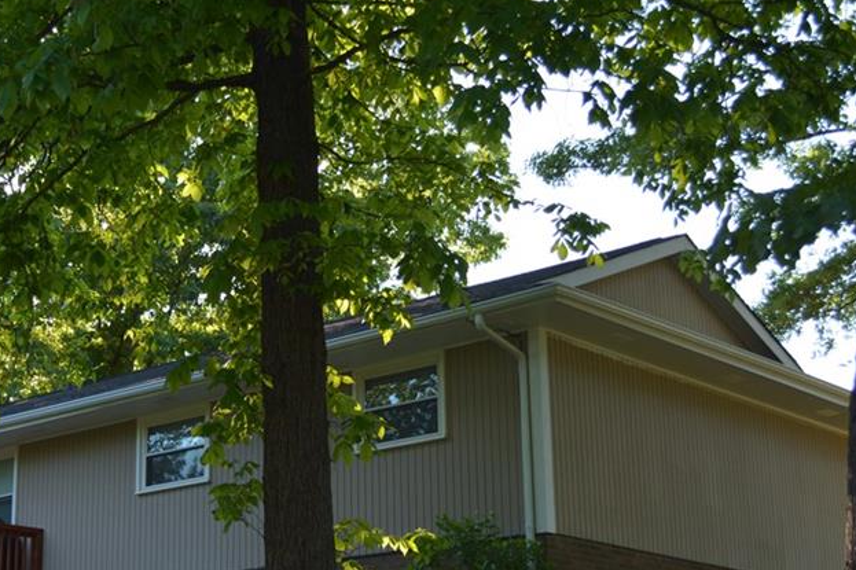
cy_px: 315
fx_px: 1759
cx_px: 268
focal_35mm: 74
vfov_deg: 18.4
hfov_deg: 27.1
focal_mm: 30
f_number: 4.5
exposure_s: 1/125
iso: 200
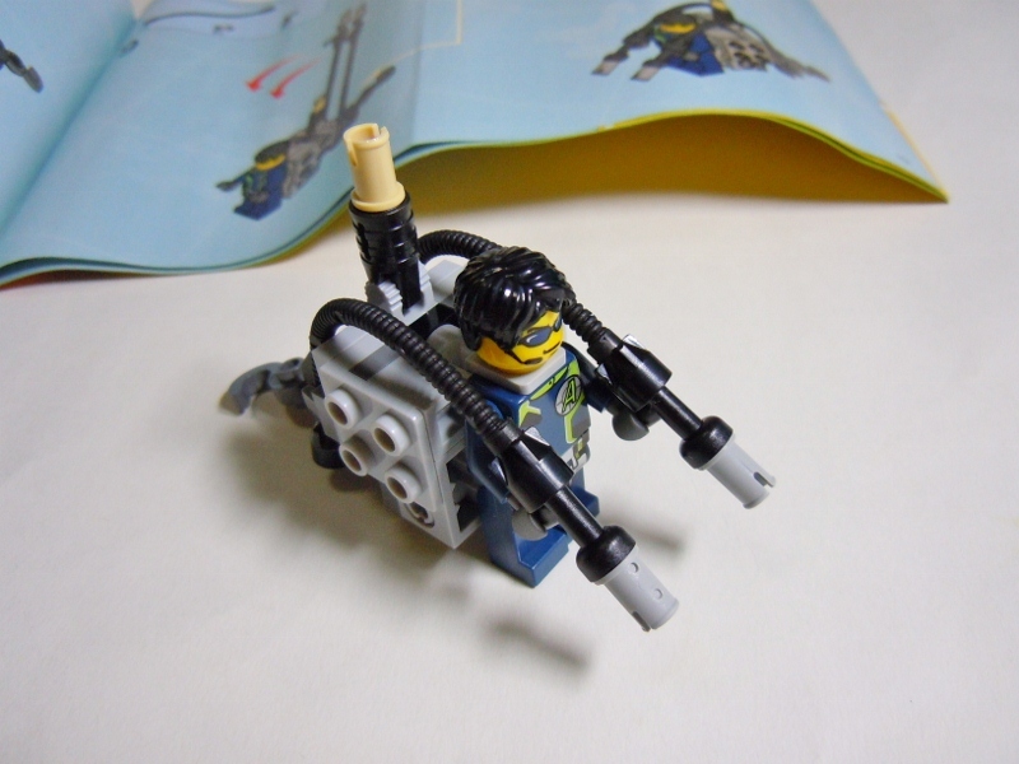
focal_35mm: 30
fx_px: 883
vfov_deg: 46.8
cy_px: 382
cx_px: 510
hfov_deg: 60.0
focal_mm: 5.4
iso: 400
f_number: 3.5
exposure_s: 1/60
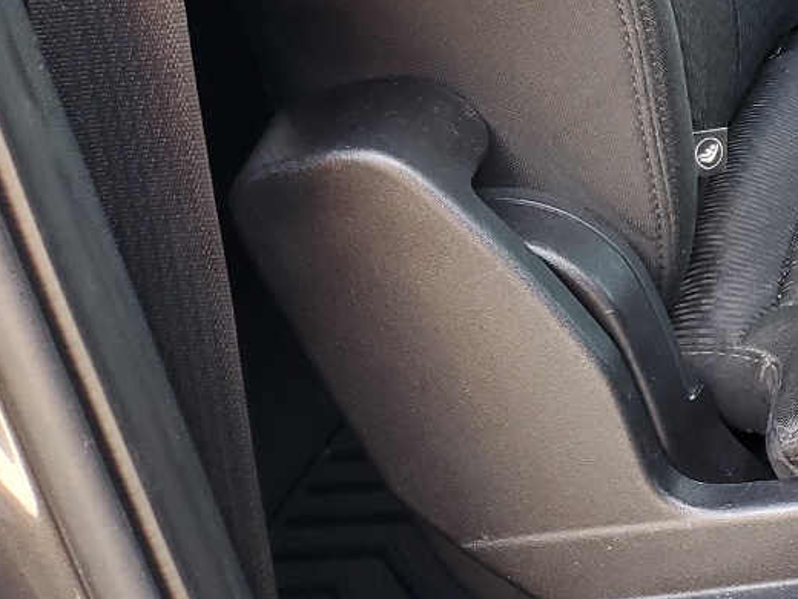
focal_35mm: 80
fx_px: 1844
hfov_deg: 20.6
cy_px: -137
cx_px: 1220
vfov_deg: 17.5
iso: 56
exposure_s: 1/60.2
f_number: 1.5
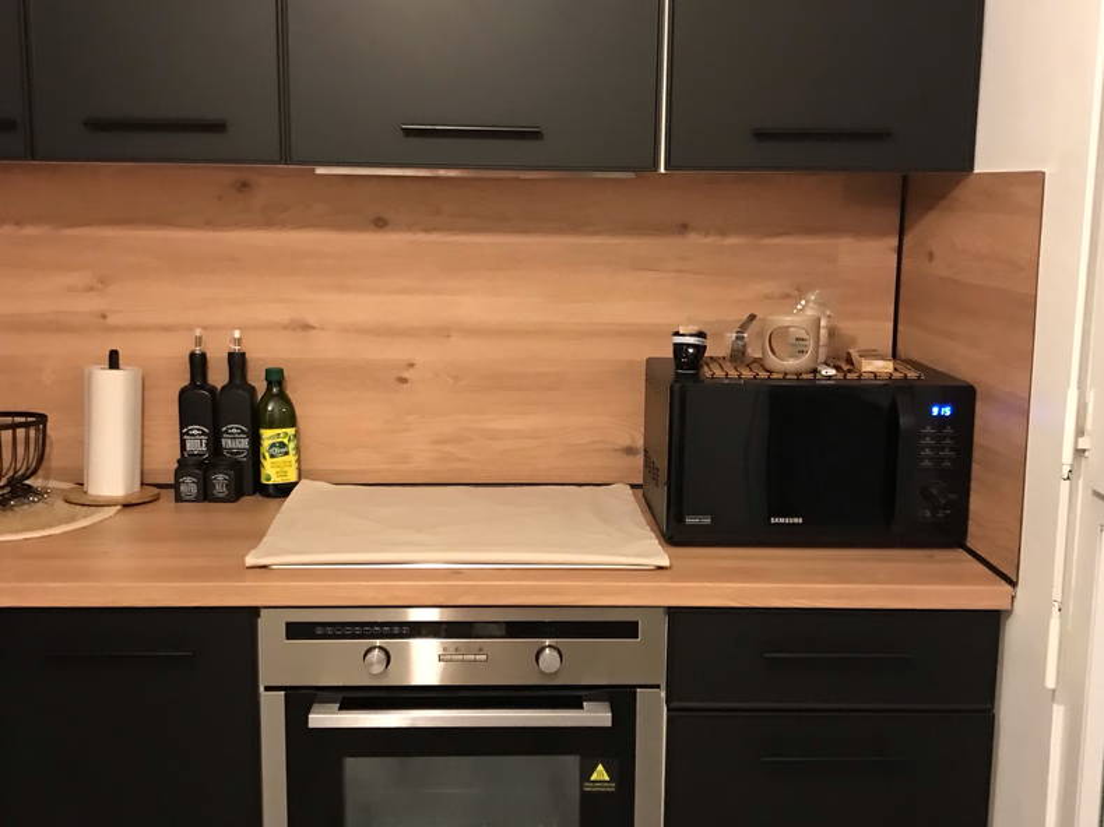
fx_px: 893
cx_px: 552
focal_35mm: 28
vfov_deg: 49.7
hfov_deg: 63.5
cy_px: 414
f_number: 1.8
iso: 100
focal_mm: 3.99
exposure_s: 1/9
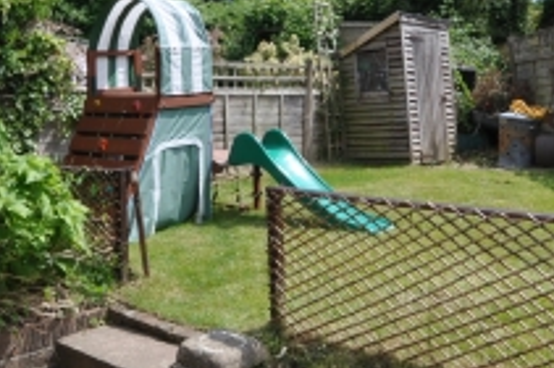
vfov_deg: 28.8
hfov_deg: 44.2
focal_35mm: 44
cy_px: 13
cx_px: 207
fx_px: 676
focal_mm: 10
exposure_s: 1/125
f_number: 13
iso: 200
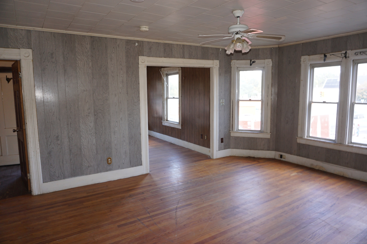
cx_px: 184
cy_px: 122
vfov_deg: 53.1
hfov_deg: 73.7
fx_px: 245
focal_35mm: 24
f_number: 3.5
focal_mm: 16
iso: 320
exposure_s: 1/60
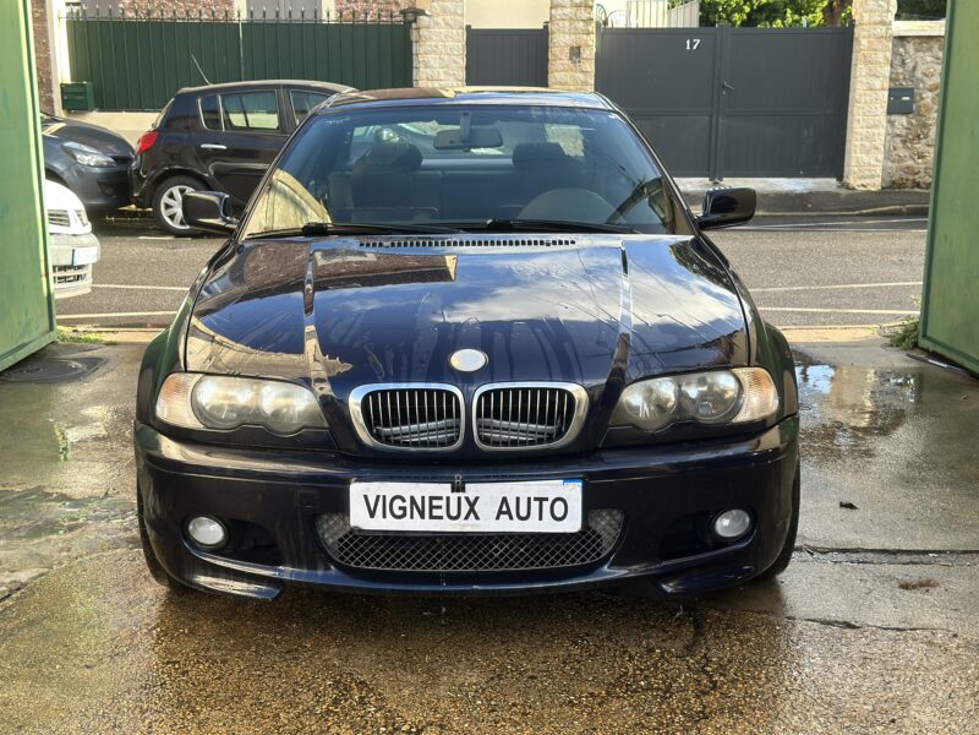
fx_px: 1358
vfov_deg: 30.3
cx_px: 490
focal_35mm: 48
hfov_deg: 39.7
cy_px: 368
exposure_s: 1/321
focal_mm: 6.86
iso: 64
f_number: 1.78
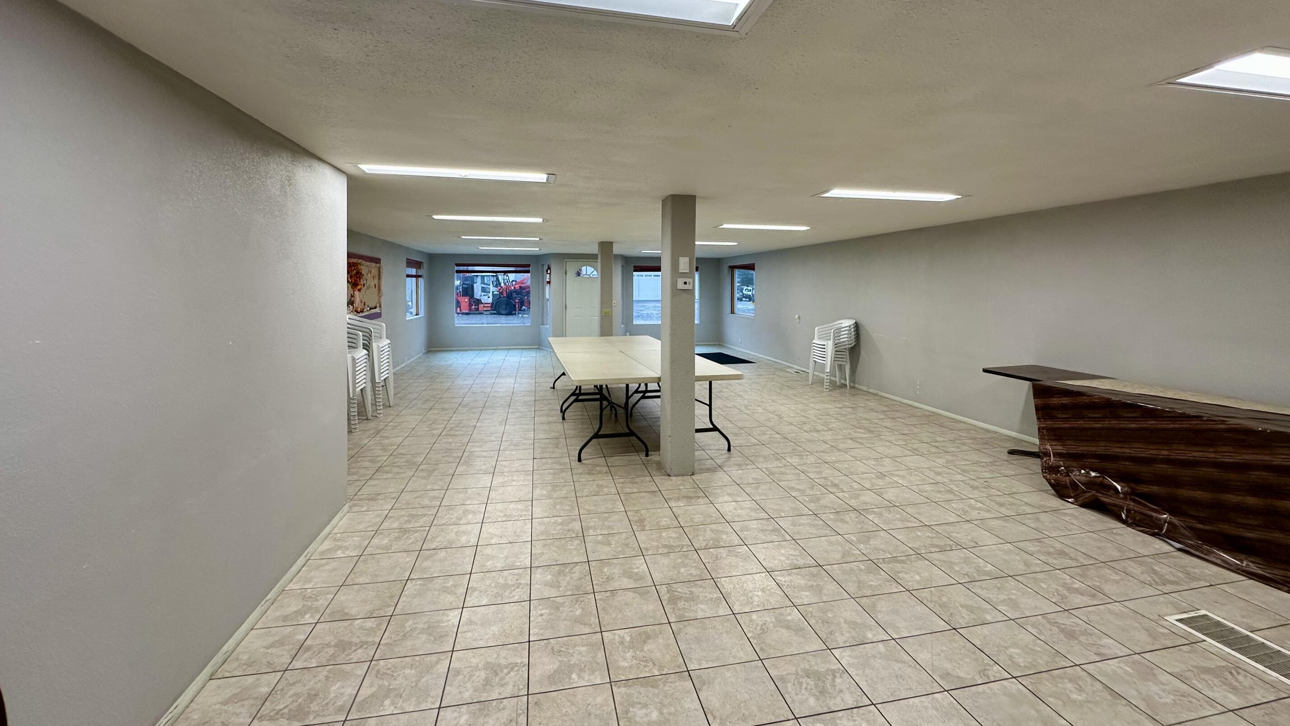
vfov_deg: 66.5
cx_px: 659
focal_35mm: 16
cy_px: 293
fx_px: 547
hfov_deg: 99.4
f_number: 2.2
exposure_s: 1/120
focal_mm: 2.22
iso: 125
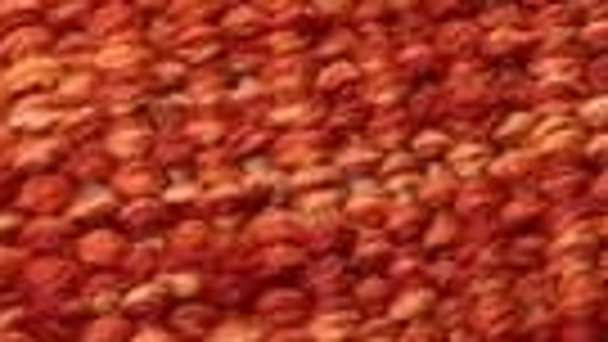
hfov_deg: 6.8
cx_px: 1702
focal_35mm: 294
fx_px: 4741
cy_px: -639
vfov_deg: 4.0
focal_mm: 5.7
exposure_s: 1/1724
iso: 50
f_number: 1.5
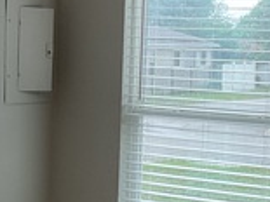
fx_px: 935
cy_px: 162
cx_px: 108
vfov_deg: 12.3
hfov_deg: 16.4
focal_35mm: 120
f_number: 1.8
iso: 50
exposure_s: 1/120
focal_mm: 3
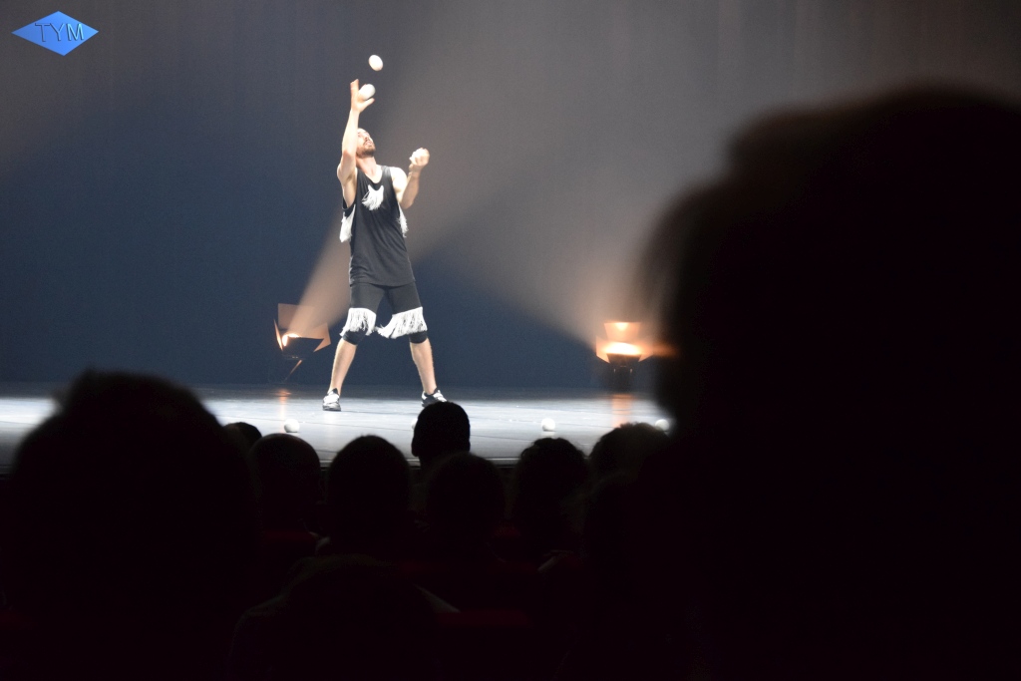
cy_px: 340
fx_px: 2212
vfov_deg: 17.5
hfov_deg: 26.0
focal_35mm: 78
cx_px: 510
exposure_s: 1/25
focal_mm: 52
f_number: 5
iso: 3200
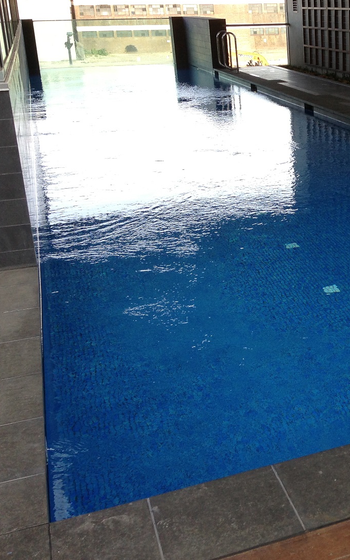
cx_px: 377
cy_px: 252
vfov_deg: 38.8
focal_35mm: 52
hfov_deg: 23.5
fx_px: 794
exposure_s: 1/226
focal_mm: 4.13
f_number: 2.4
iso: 50
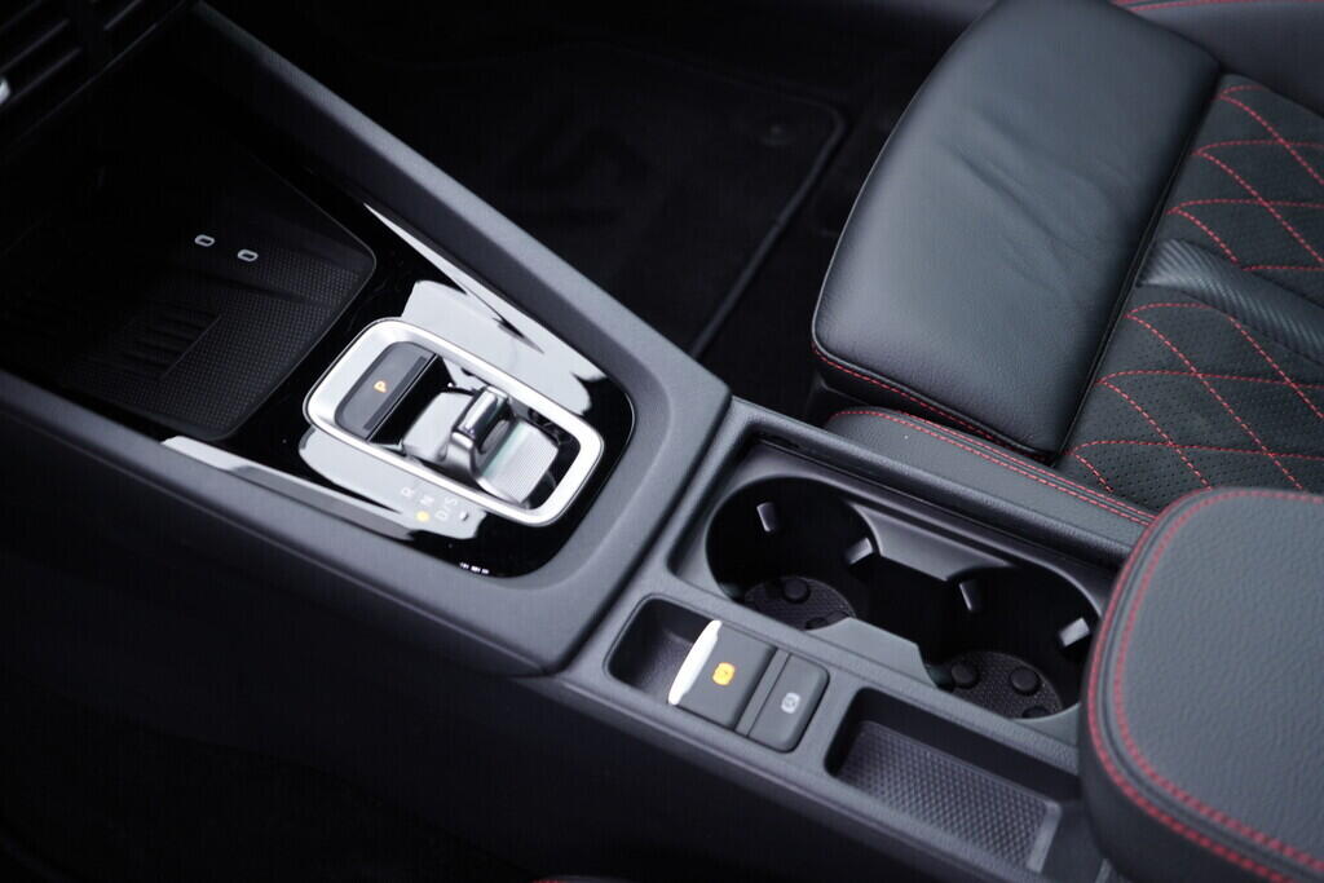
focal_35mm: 36
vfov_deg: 36.9
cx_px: 662
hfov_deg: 53.1
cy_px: 442
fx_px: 1324
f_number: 2.8
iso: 320
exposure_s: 1/40
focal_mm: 24
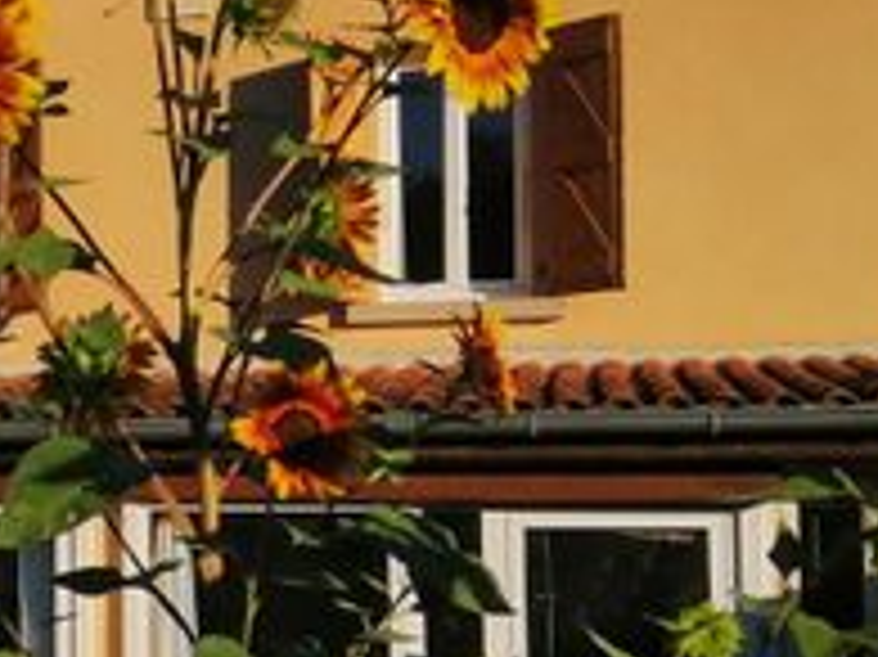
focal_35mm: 80
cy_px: 382
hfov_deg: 22.6
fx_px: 2028
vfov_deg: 18.4
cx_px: -167
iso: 50
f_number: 1.8
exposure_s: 1/4505
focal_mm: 3.6
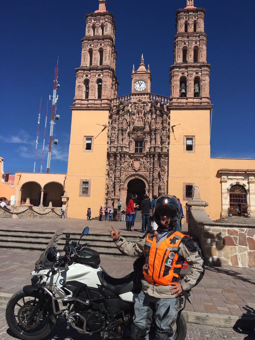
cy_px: 170
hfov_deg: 48.2
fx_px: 285
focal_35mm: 29
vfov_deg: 61.7
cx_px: 128
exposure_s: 1/2747
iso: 25
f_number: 2.2
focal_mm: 4.15
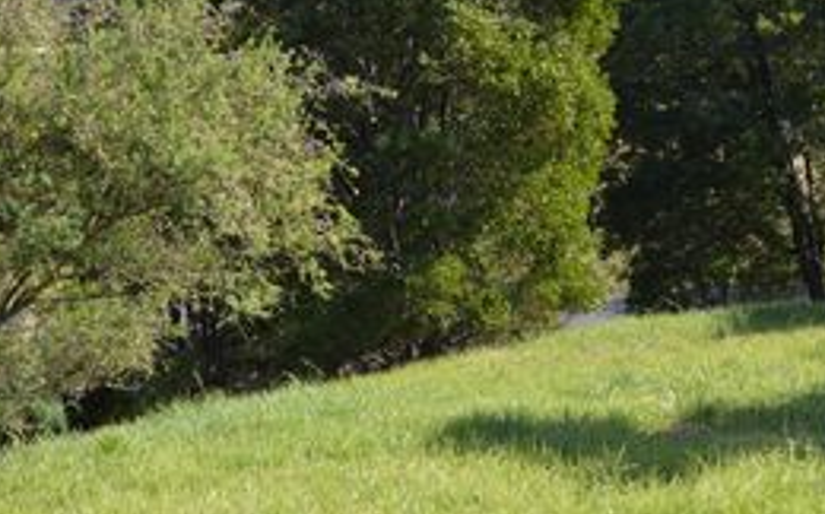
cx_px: 543
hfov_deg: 24.8
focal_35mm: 83
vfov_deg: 15.7
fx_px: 1865
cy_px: 303
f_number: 6.3
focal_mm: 30
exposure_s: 1/160
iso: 100
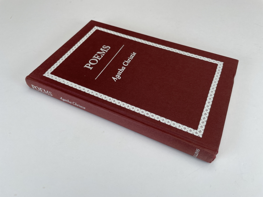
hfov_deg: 67.3
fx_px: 198
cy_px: 98
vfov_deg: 53.1
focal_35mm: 26
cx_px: 132
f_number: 1.6
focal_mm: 4.2
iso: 32
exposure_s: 1/210
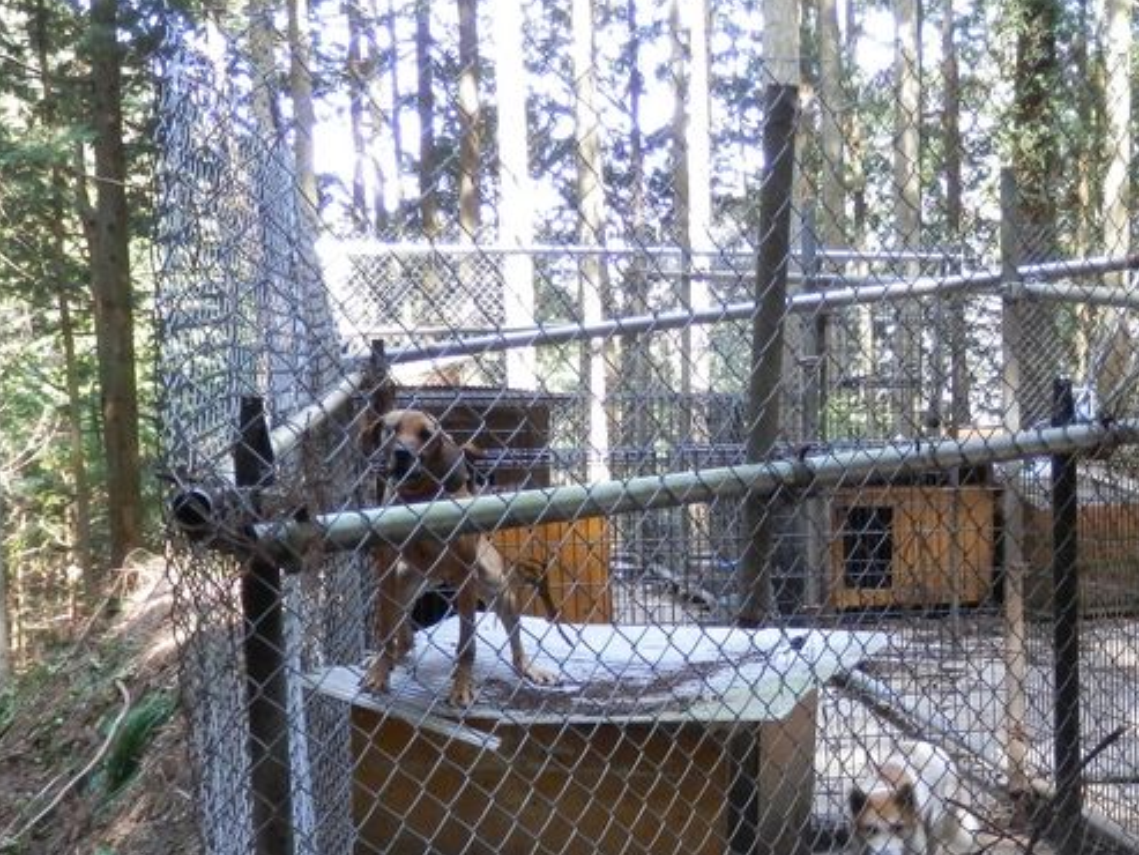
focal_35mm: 60
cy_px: 642
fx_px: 1975
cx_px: 866
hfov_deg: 31.5
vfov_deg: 24.2
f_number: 3.6
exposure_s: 1/30
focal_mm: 6.6
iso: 200
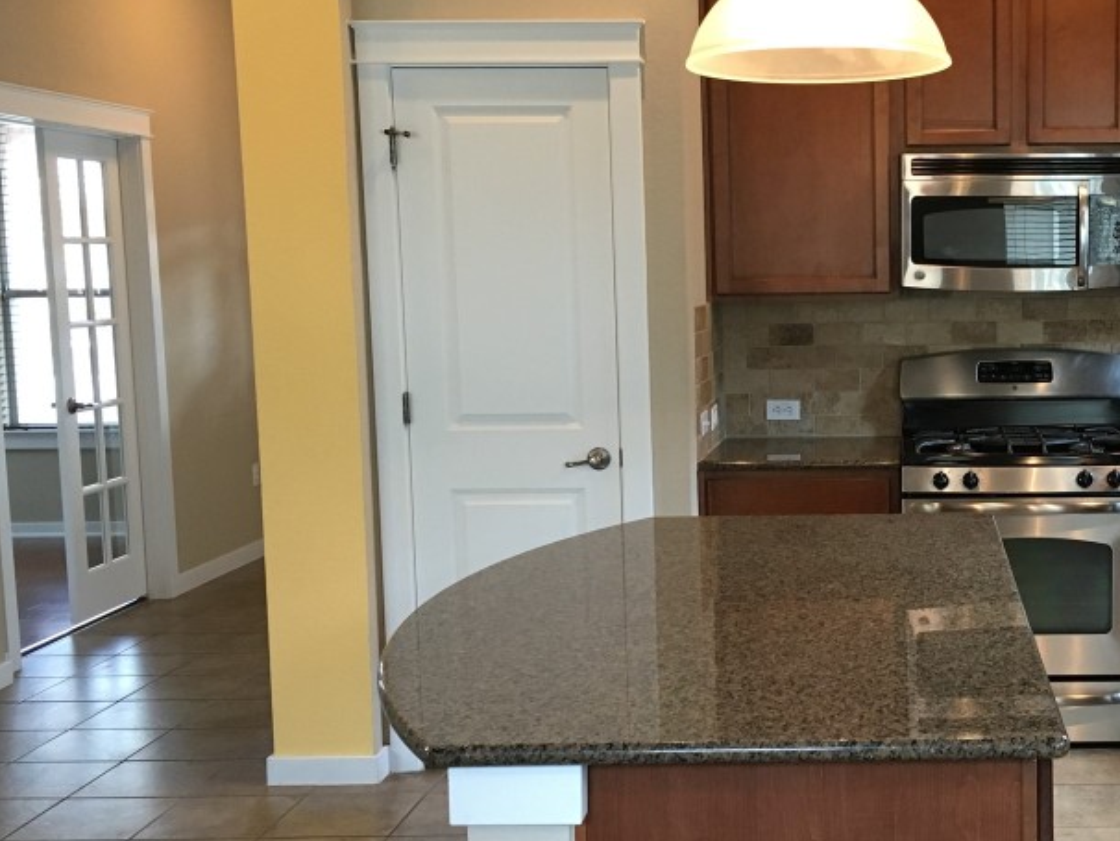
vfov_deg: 29.7
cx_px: 915
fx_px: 1586
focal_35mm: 49
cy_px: 442
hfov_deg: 37.3
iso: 125
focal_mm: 4.15
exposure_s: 1/30
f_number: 2.2
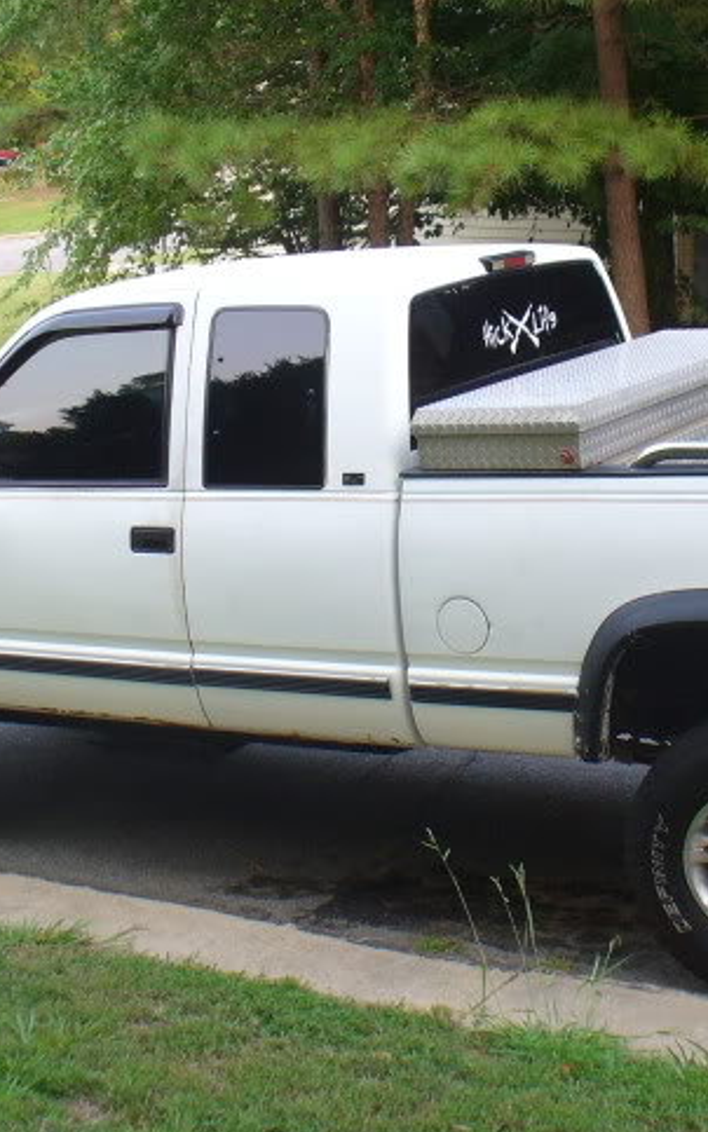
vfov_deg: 31.5
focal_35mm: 65
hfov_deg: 20.0
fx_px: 2006
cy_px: 473
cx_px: 413
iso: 100
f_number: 2.8
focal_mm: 6.1
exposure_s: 1/80
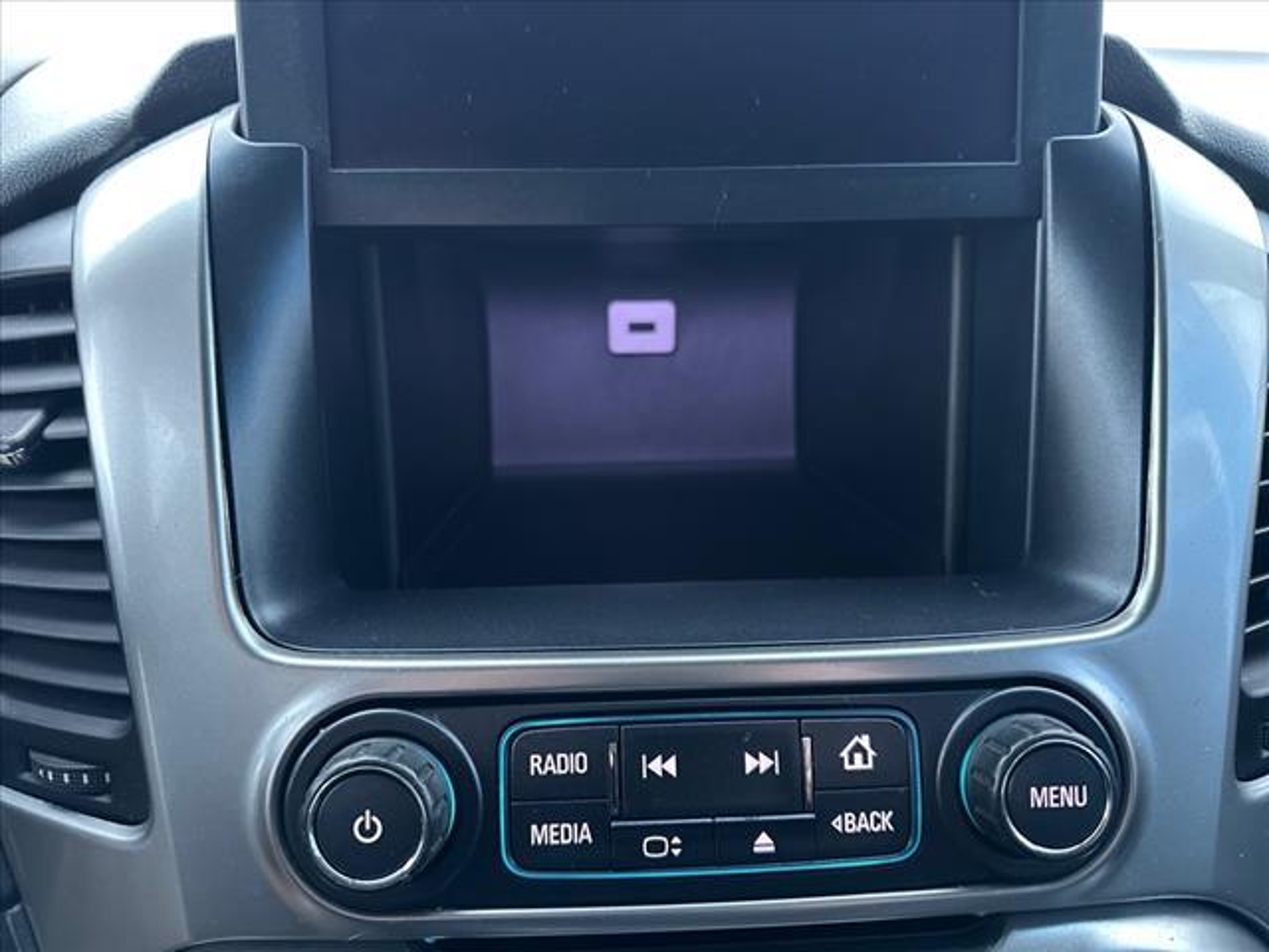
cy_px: 476
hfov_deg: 71.6
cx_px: 634
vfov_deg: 56.8
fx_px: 880
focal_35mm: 24
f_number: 1.78
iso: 800
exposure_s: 1/49
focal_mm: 6.86
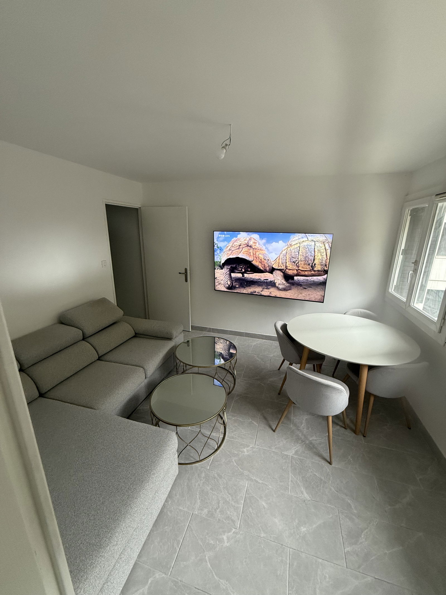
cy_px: 298
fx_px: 240
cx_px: 223
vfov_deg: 102.1
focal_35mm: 14
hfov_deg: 85.7
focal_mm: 2.22
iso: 250
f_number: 2.2
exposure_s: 1/100
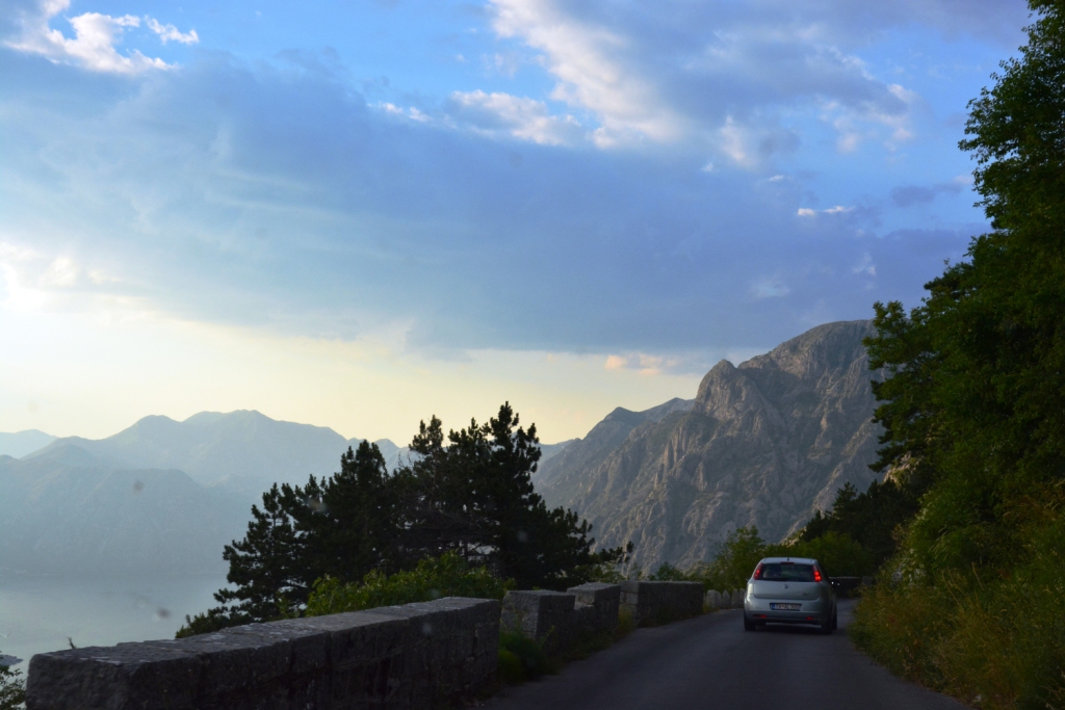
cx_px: 532
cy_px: 355
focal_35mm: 48
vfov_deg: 28.1
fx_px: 1420
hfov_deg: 41.1
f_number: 9
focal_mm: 32
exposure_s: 1/500
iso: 800
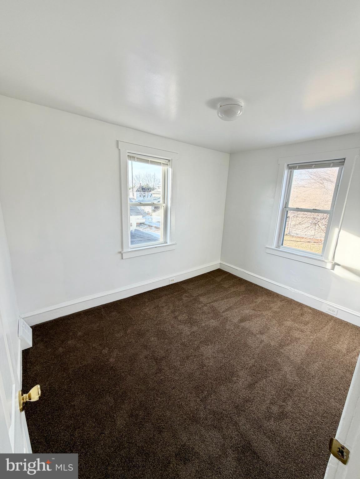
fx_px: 194
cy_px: 240
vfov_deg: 102.1
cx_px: 180
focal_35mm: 14
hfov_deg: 85.7
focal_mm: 2.22
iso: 64
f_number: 2.2
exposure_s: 1/121
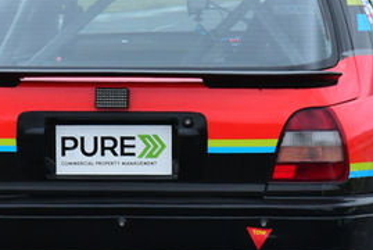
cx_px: 244
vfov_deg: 0.6
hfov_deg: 0.9
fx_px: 23099
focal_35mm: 2227
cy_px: 6
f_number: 10
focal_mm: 500
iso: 1600
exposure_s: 1/640
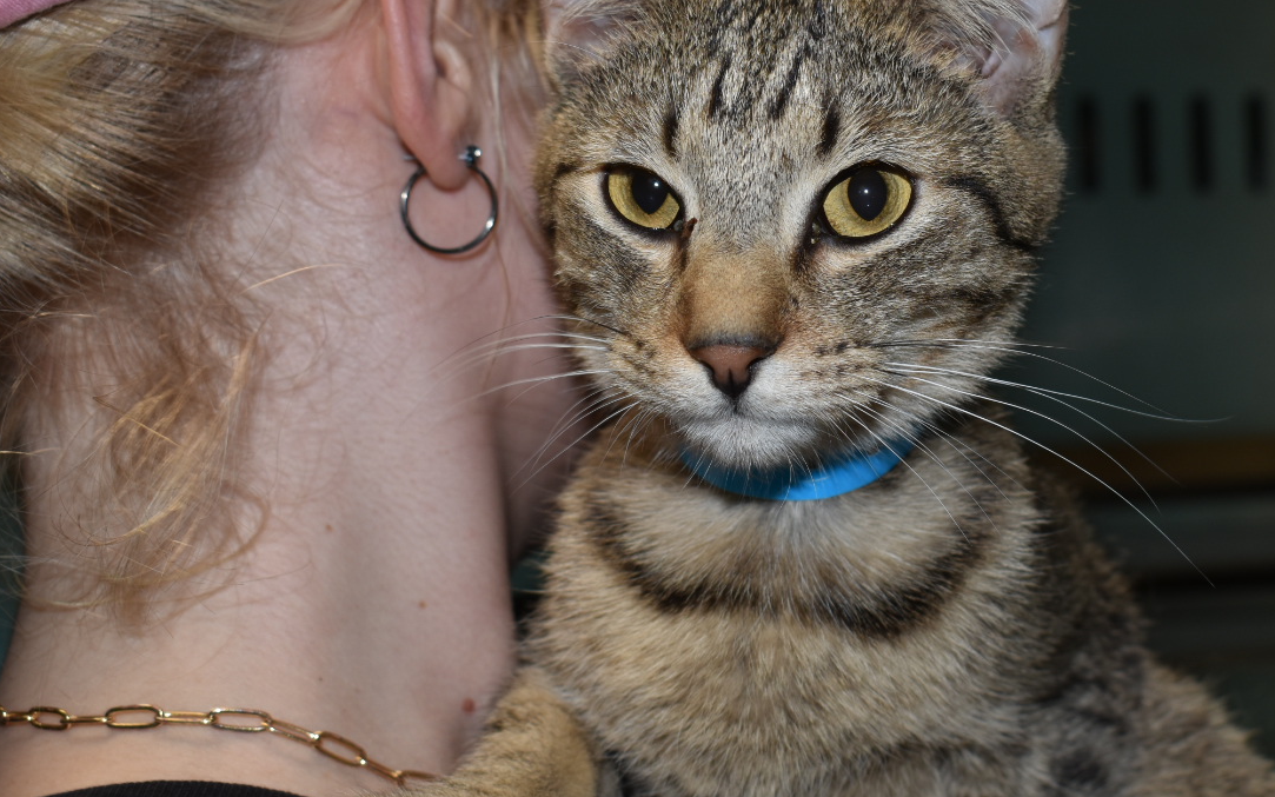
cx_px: 843
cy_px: 407
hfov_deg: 32.8
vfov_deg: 21.0
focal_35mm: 62
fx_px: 2146
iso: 200
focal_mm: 27
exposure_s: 1/30
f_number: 5.6
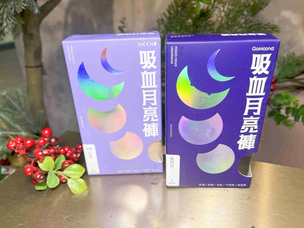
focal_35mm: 26
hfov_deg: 67.3
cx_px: 152
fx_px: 228
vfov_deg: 53.1
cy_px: 114
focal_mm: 5.7
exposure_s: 1/120
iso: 40
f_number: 1.5
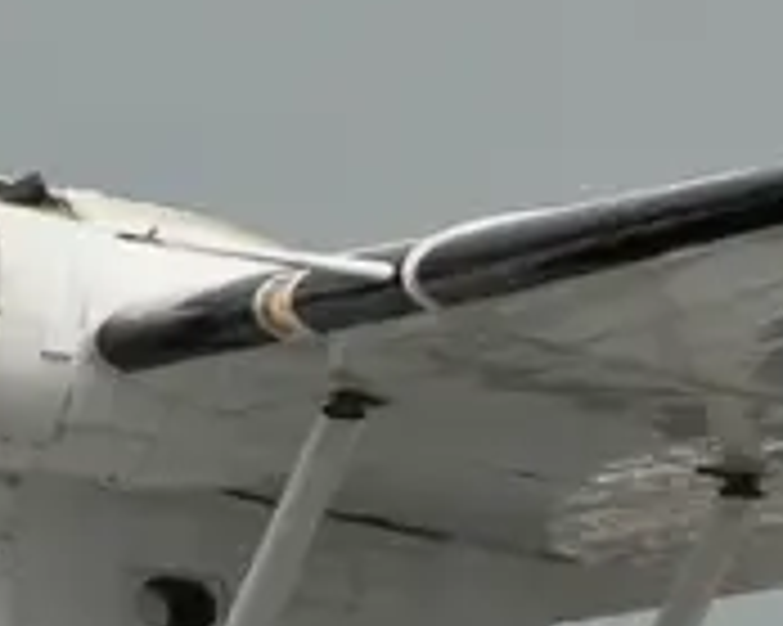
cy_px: 930
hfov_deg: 1.3
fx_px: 35593
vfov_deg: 1.0
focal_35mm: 1537
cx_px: 850
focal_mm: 185
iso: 100
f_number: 8
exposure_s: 1/400
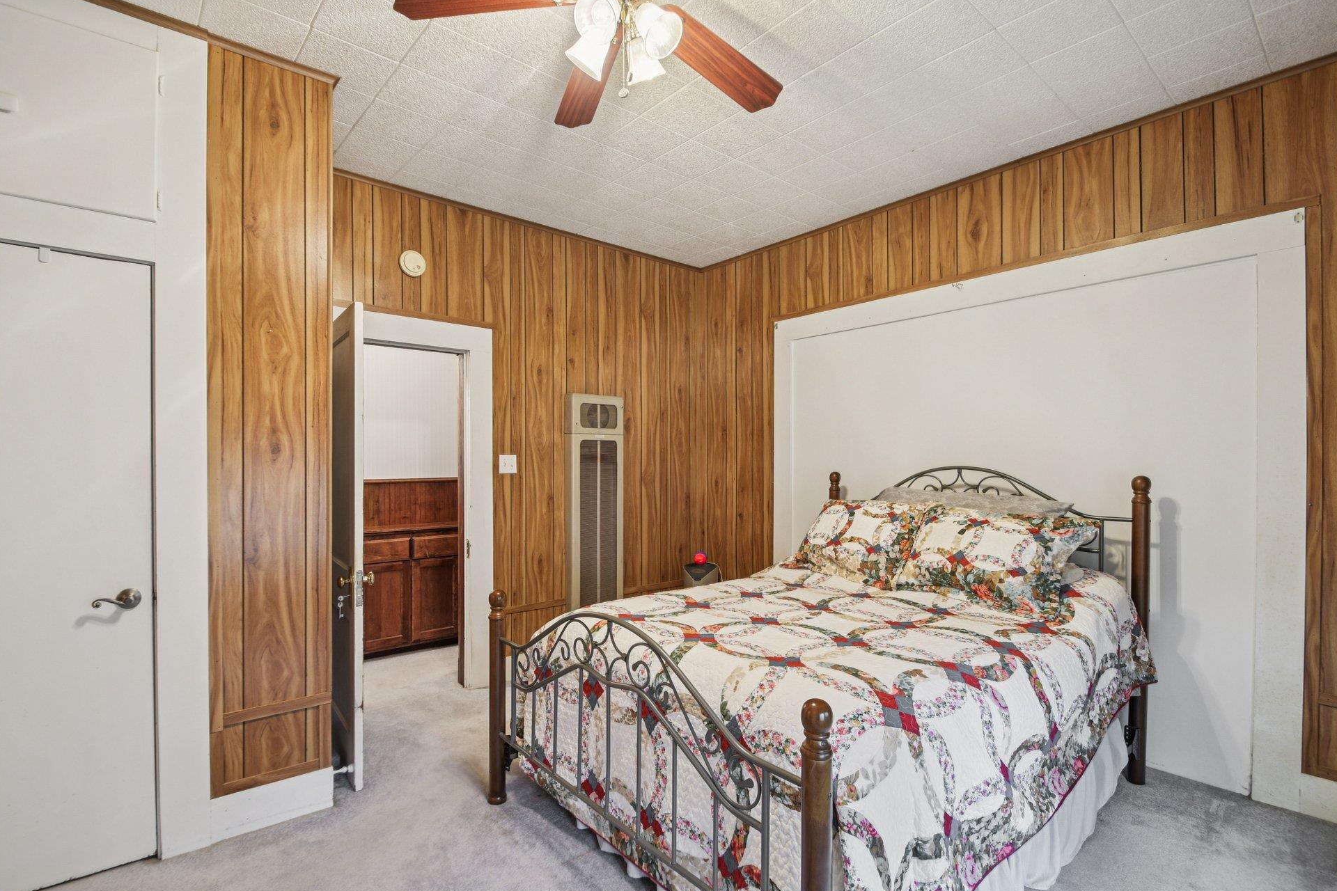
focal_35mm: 16
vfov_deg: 73.7
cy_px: 428
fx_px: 594
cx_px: 652
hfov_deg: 96.7
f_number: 8
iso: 400
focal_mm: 10
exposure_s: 1/2.5
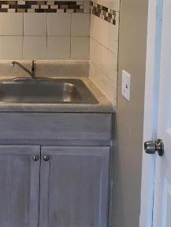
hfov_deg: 18.8
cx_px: 13
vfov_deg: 24.4
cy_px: 12
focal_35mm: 77
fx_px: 507
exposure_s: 1/30
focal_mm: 4.15
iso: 25
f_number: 2.2
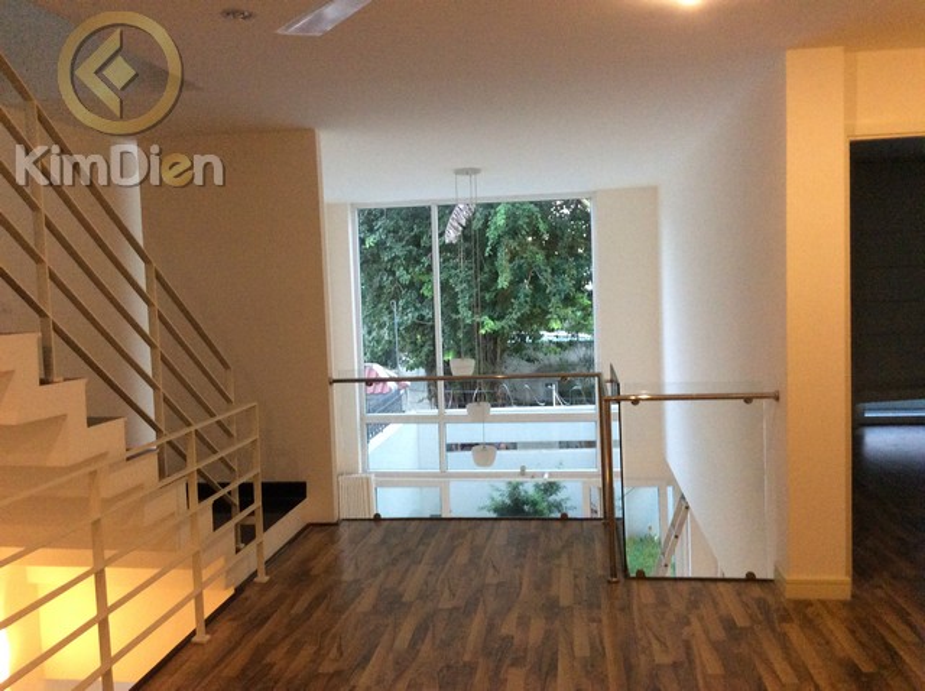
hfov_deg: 56.9
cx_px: 462
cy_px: 346
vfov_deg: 44.1
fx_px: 854
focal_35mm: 32
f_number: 2.4
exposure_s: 1/24
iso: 250
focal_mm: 3.3
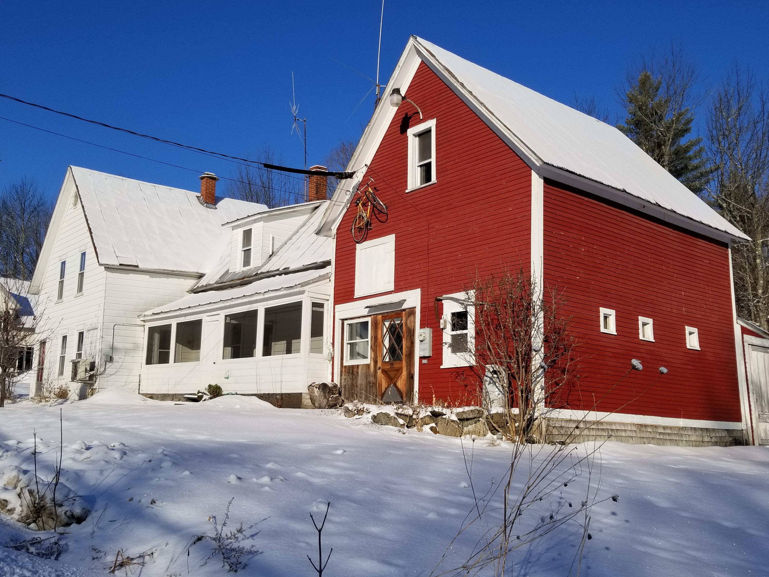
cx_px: 384
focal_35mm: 26
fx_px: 578
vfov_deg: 53.1
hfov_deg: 67.3
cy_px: 288
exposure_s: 1/5000
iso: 50
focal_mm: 4.25
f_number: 1.7
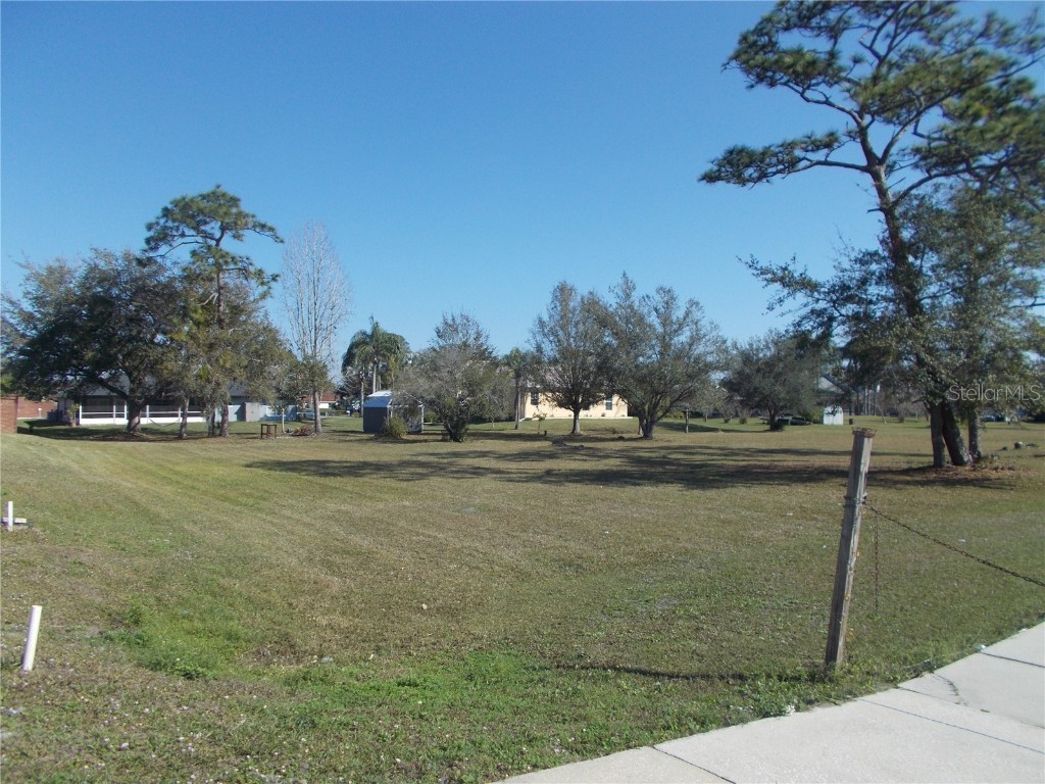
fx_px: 785
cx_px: 522
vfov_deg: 53.1
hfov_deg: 67.3
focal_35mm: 26
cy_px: 392
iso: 80
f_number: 8
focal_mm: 4.6
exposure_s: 1/160
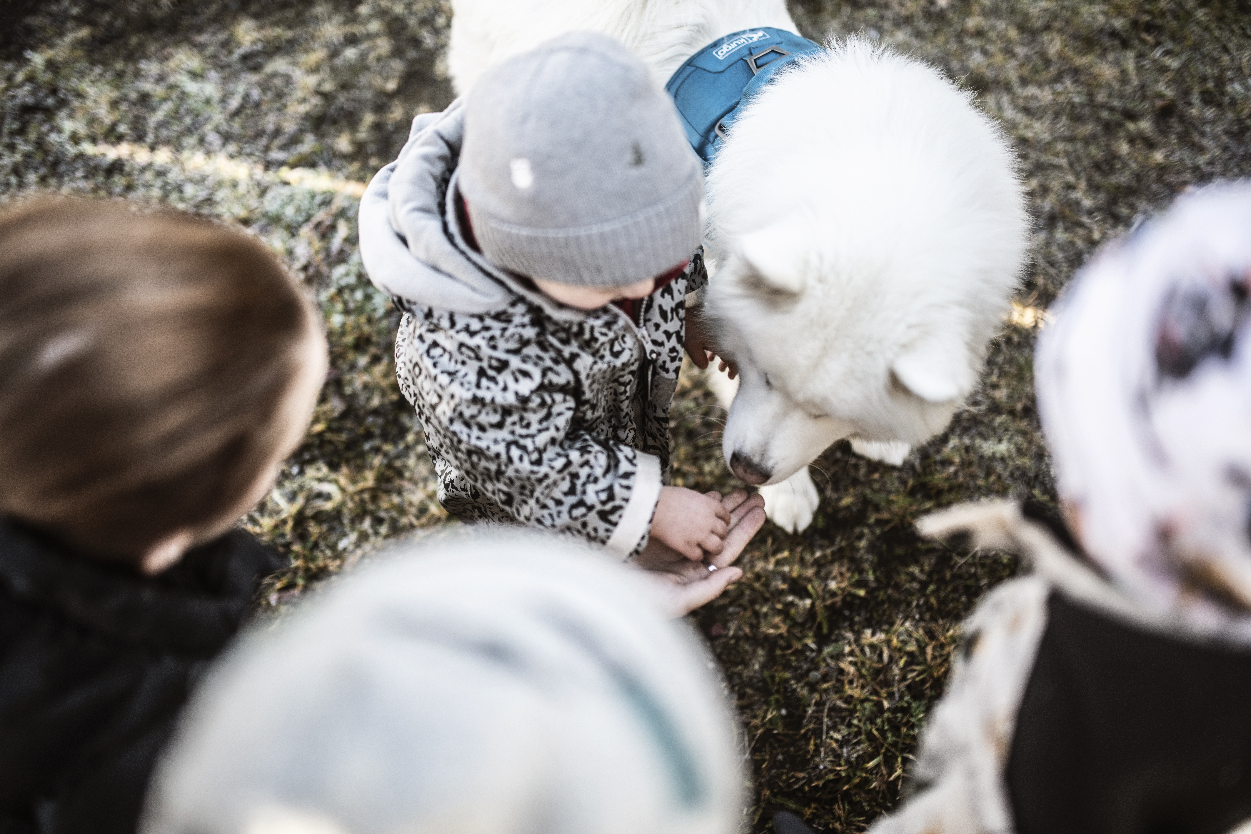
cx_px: 626
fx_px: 1216
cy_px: 417
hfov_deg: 54.4
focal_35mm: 35
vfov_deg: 37.9
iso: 250
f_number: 1.4
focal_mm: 35
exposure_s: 1/800
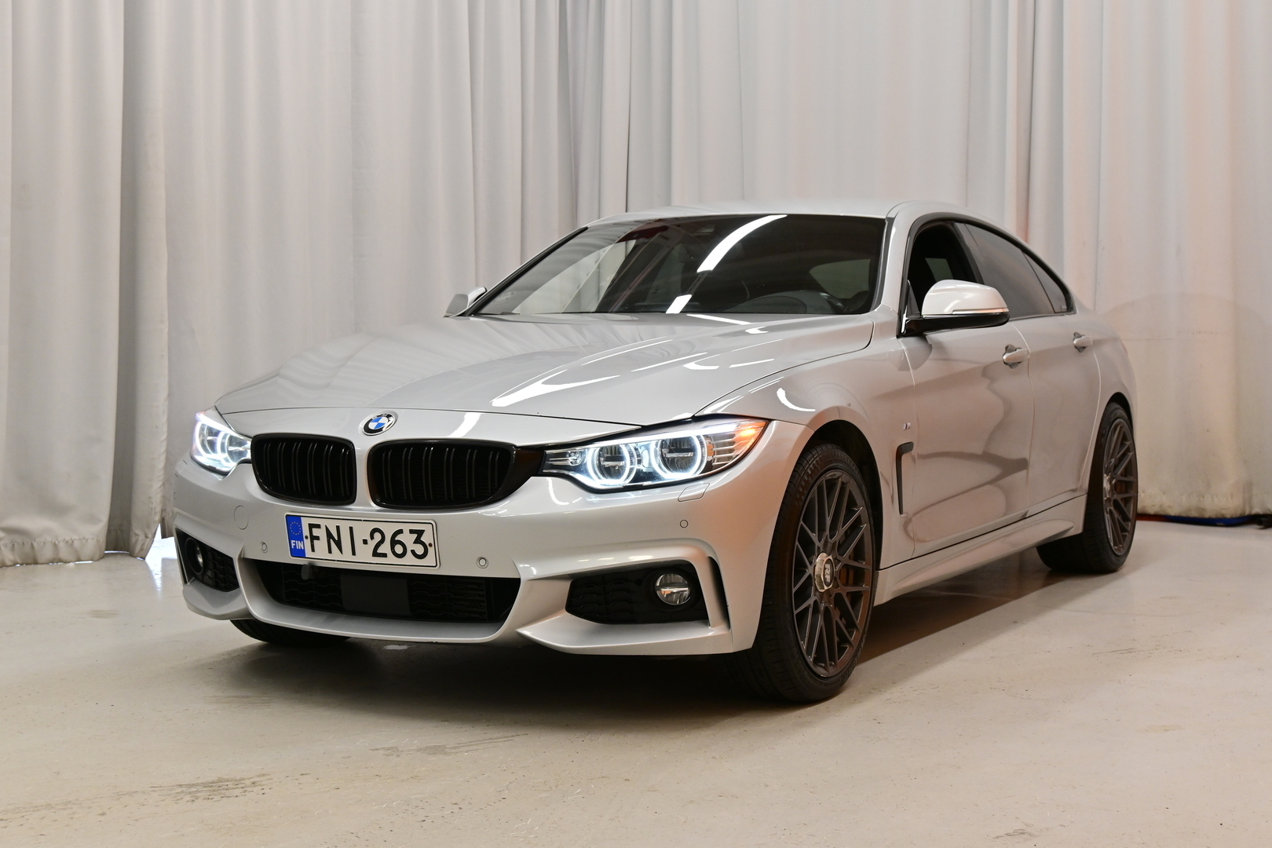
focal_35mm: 51
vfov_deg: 26.5
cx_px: 636
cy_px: 424
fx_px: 1802
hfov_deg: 38.9
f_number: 5.6
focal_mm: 34
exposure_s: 1/100
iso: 640
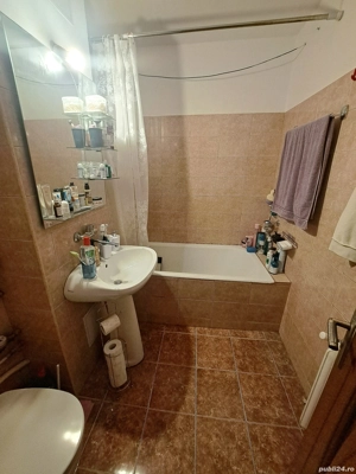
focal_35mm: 13
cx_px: 178
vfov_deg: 106.2
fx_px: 178
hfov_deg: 89.9
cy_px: 237
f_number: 2.2
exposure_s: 1/50
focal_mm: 1.74
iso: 125
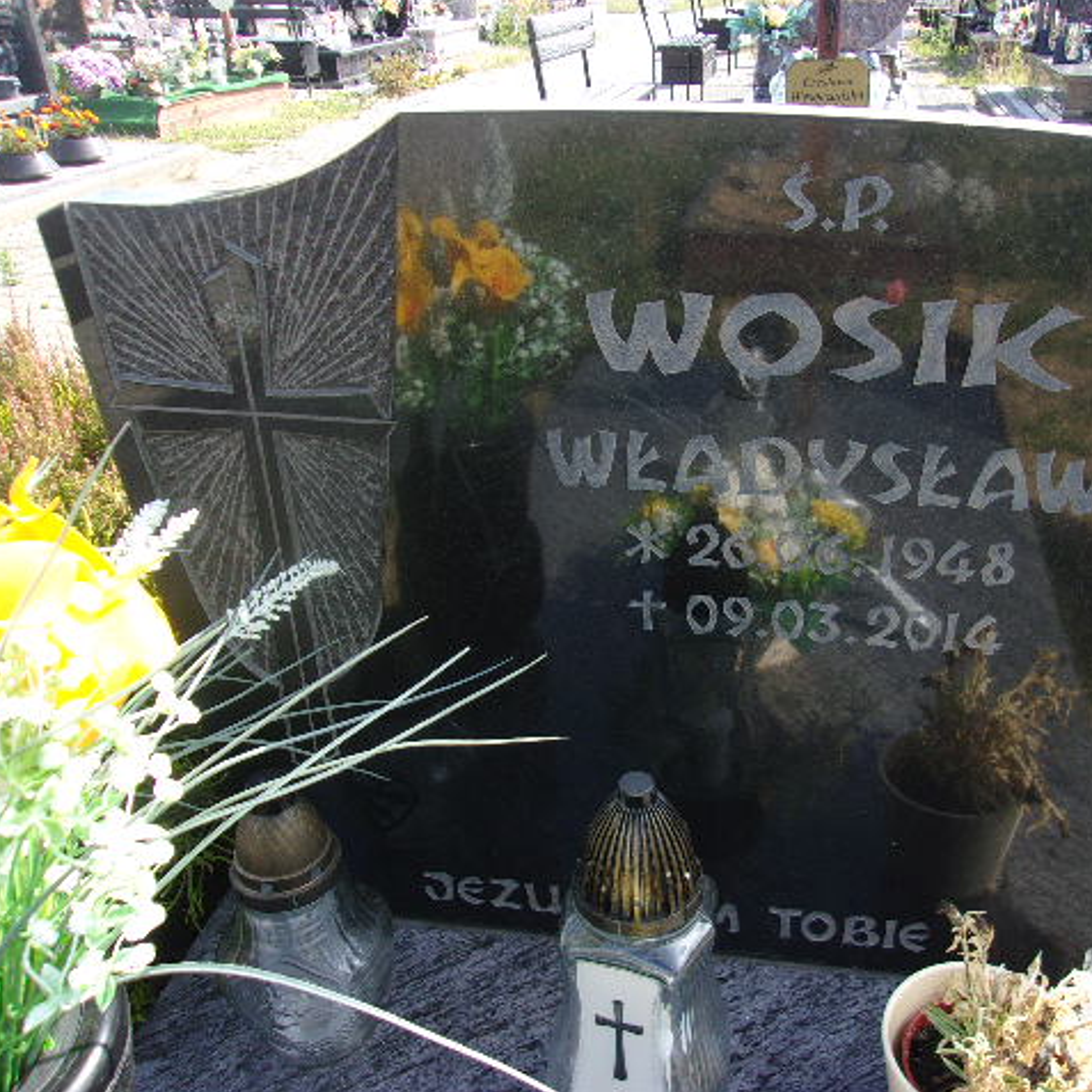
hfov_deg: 50.7
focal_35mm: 32
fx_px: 1142
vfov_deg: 51.1
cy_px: 545
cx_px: 666
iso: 80
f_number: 3
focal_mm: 4.9
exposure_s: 1/340
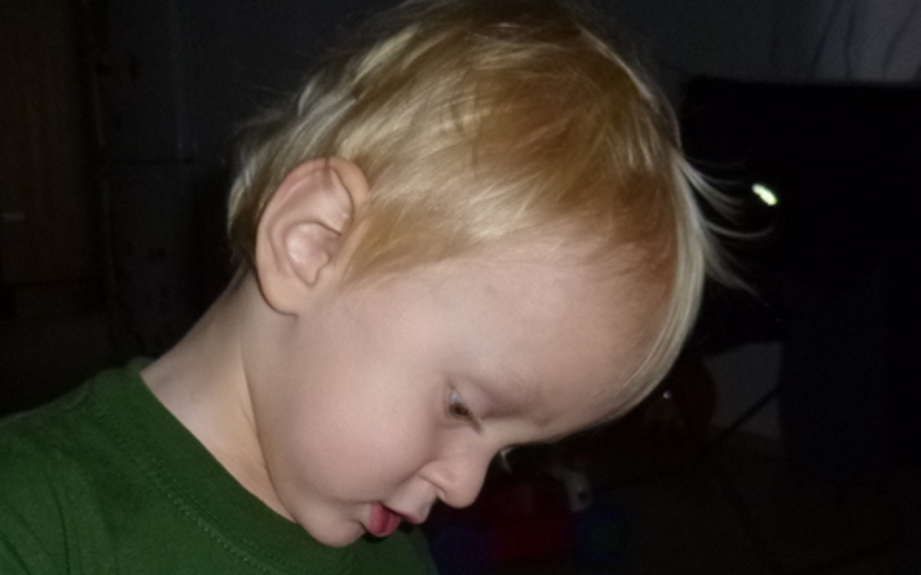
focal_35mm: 44
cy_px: 523
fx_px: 1104
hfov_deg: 45.0
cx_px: 357
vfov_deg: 28.0
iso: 200
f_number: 3.1
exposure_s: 1/60
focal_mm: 4.5
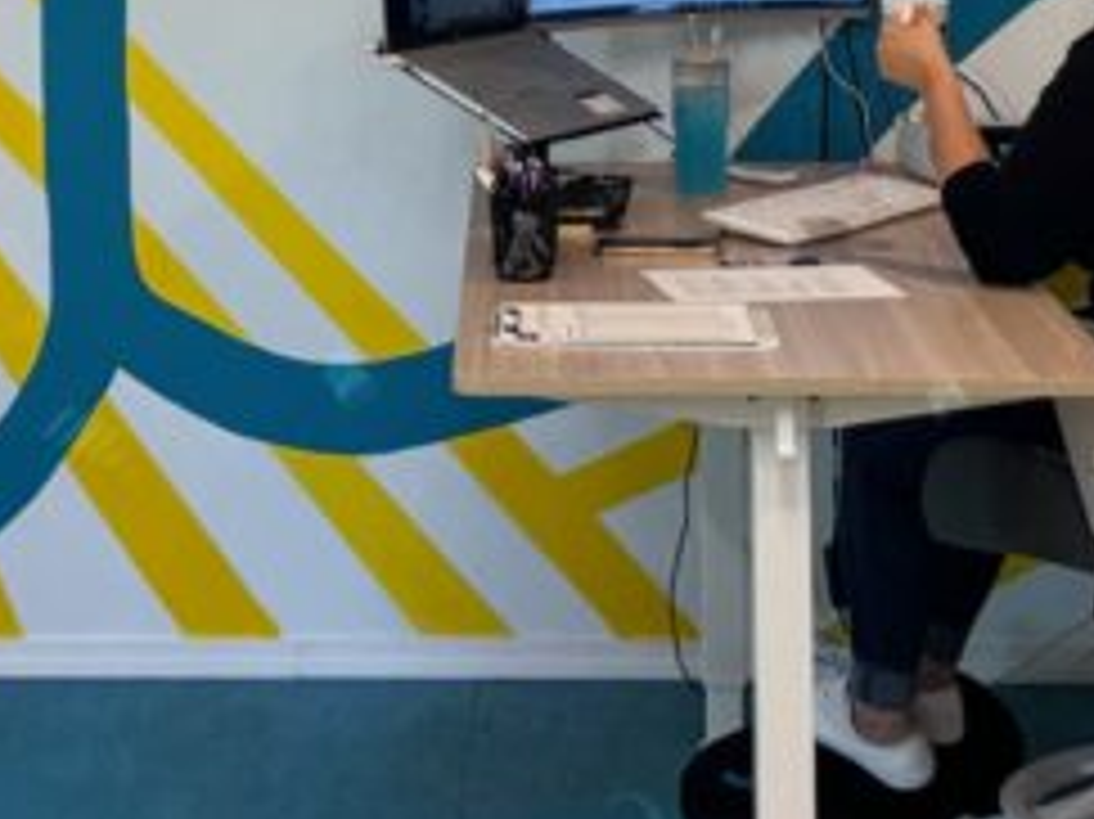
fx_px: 3190
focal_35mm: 101
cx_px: 459
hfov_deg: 19.4
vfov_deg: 13.9
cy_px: -310
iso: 160
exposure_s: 1/120
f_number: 1.78
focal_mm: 6.76
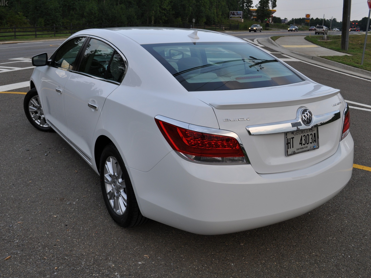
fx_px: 354
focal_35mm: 33
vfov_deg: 42.9
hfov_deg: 55.4
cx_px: 183
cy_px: 140
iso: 200
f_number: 6.3
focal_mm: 20
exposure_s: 1/160
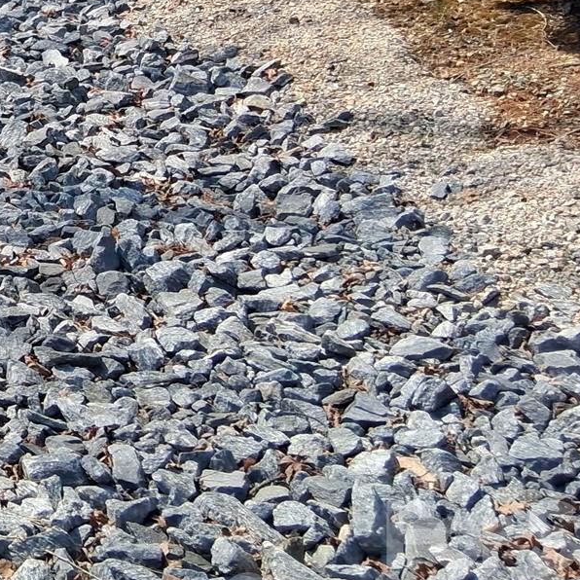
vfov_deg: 20.9
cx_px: -300
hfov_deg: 19.1
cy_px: -55
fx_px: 1498
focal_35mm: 79
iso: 25
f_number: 1.8
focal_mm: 3.98
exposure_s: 1/426
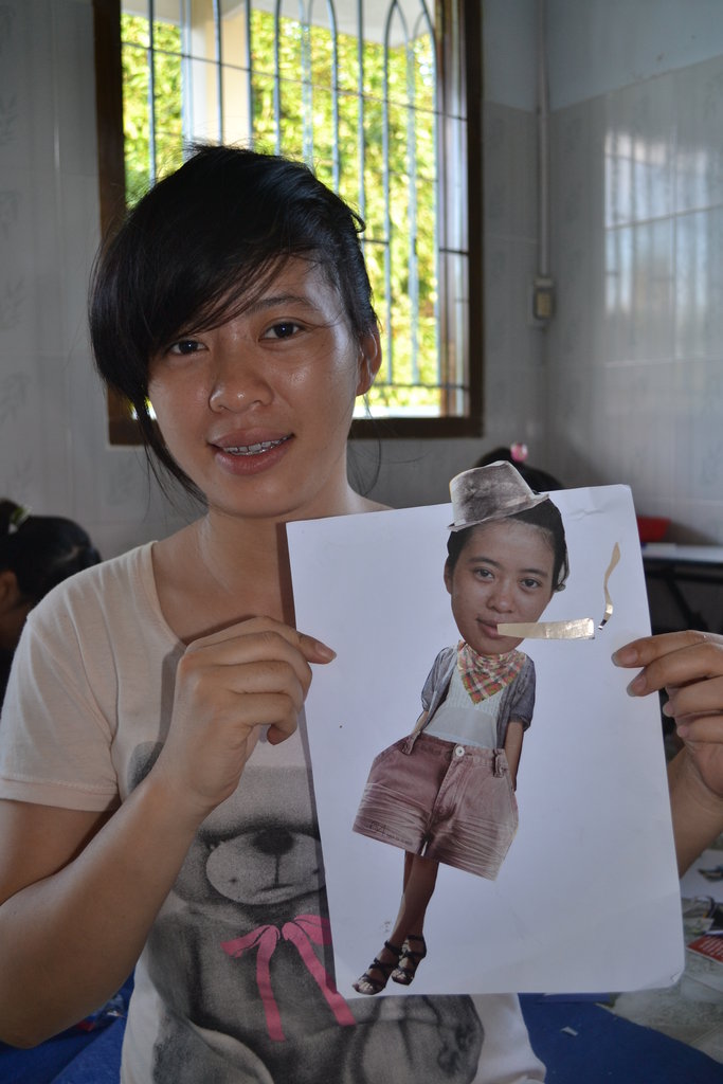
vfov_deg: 57.2
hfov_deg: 40.0
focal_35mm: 33
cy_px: 542
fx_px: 994
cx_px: 362
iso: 280
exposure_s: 1/60
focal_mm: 22
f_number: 3.8
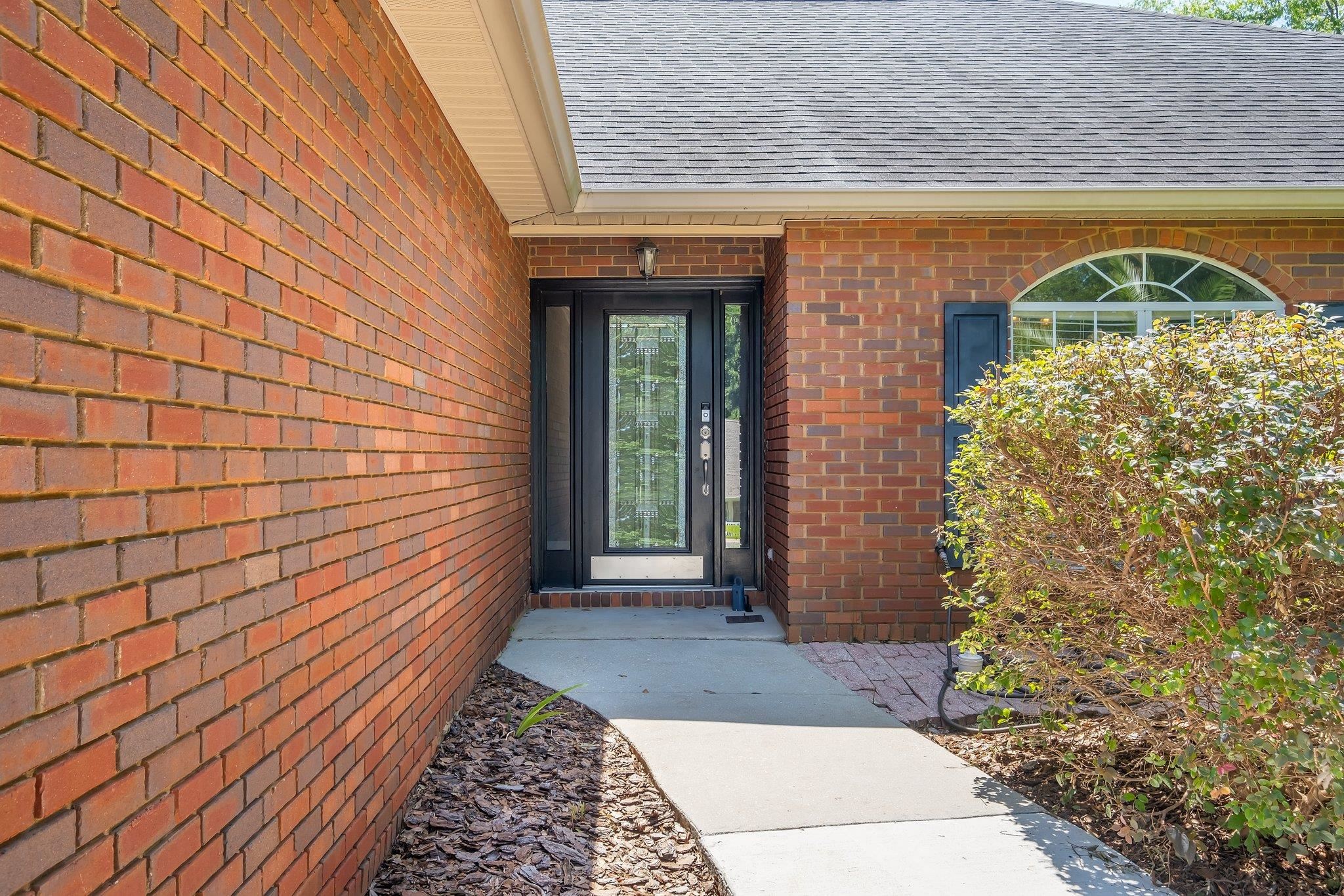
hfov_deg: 63.7
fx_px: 1083
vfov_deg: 45.0
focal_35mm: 29
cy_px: 448
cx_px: 672
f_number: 8
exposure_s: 1/75
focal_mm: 19.1
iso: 250
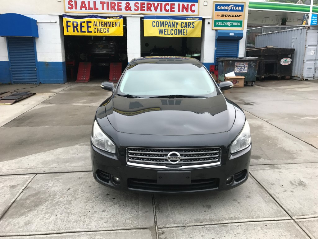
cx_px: 159
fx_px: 257
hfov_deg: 63.4
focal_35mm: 28
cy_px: 120
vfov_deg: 49.7
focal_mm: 3.99
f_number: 1.8
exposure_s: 1/1277
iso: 20
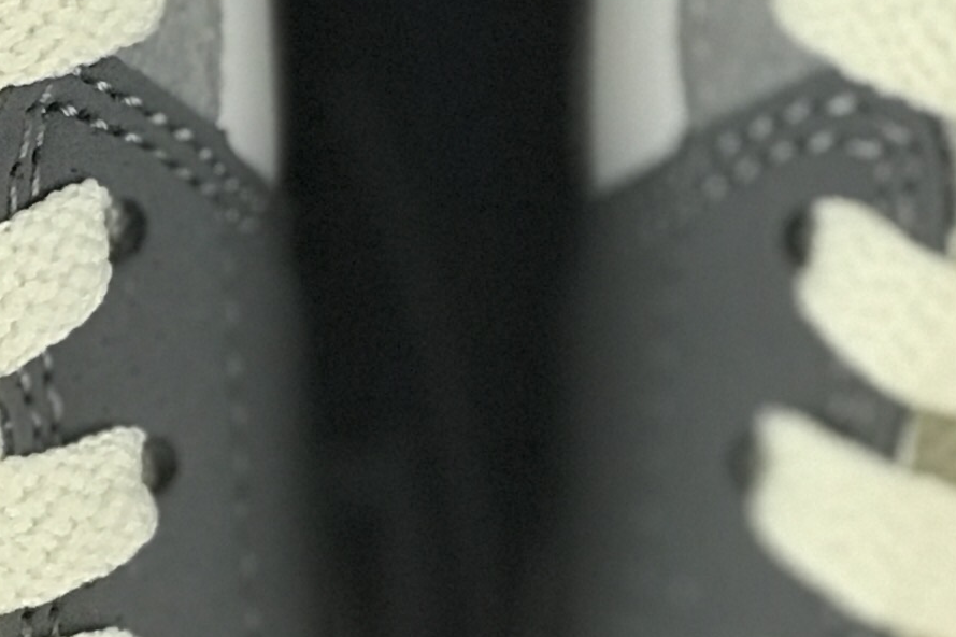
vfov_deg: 5.0
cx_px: 471
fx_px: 7140
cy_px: -840
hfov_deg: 7.7
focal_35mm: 269
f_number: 2.8
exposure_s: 1/50
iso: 100
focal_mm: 6.6
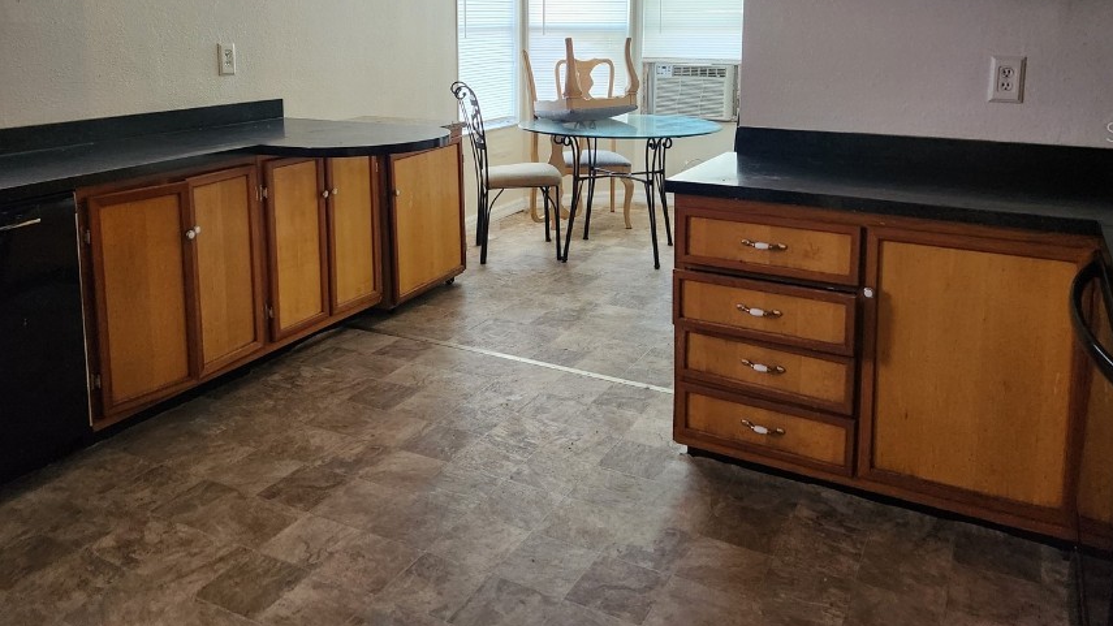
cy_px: 131
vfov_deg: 37.6
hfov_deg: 64.3
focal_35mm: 30
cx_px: 562
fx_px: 885
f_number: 1.8
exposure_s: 1/120
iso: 640
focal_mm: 5.4
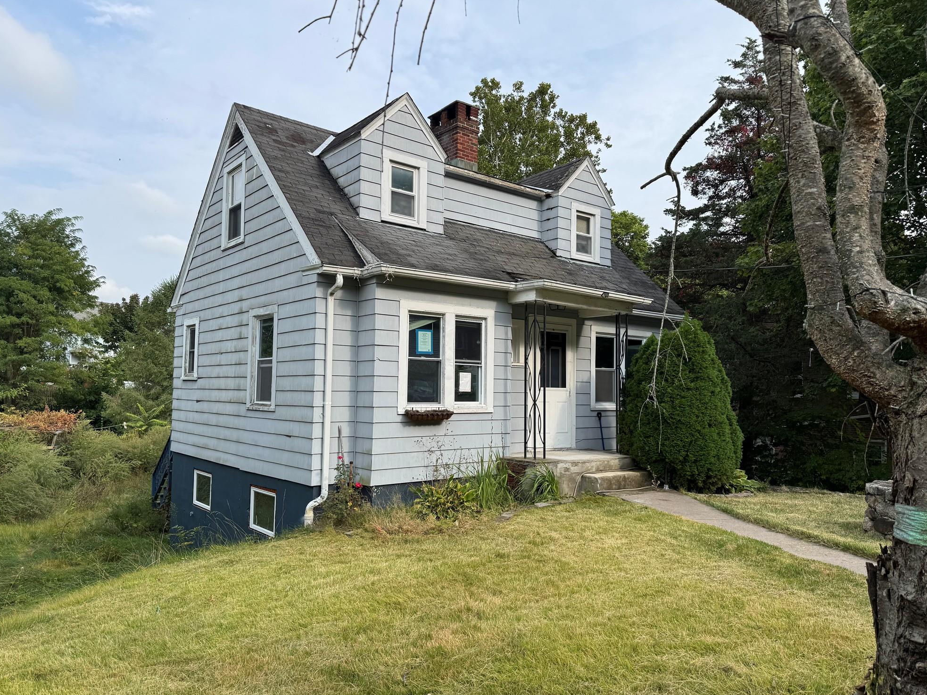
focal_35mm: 25
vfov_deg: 54.9
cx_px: 464
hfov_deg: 69.4
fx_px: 670
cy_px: 352
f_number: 1.78
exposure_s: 1/2506
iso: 80
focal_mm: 6.76
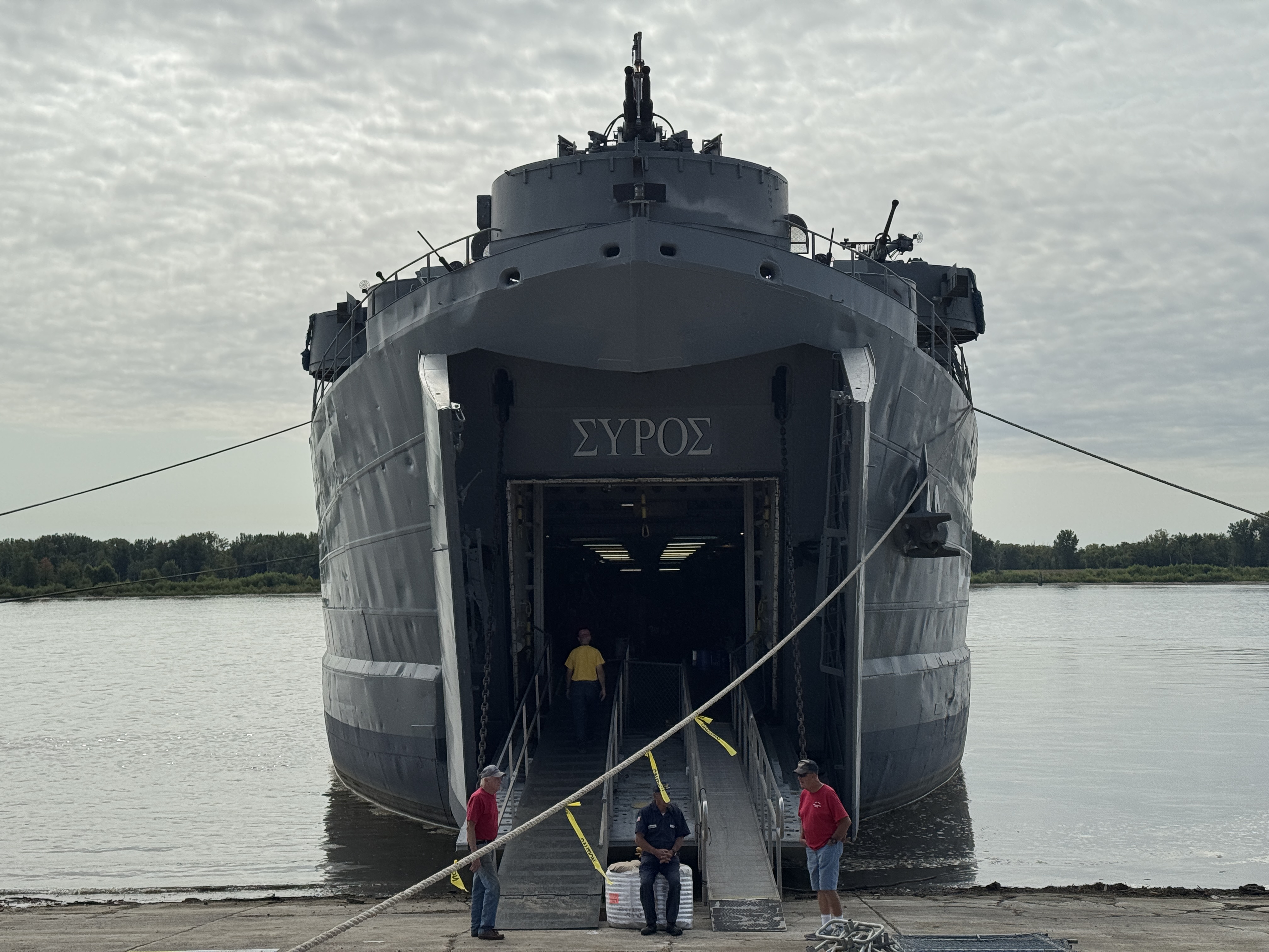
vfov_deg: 30.3
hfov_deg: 39.7
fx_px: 1760
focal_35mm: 48
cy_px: 476
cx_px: 634
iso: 80
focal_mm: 6.76
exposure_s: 1/15385
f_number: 1.78
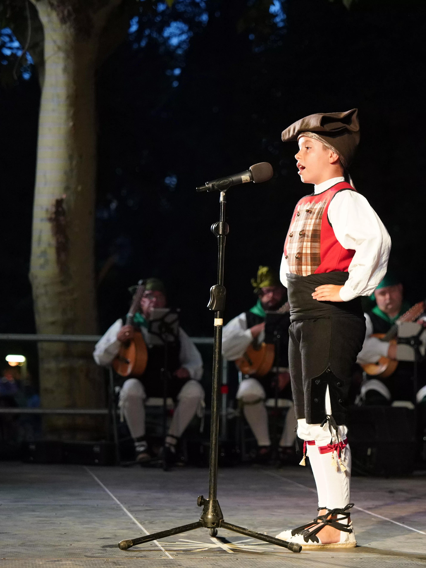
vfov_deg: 19.6
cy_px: 285
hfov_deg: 14.7
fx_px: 1641
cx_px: 331
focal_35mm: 100
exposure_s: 1/500
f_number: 2.8
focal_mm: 69
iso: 5000
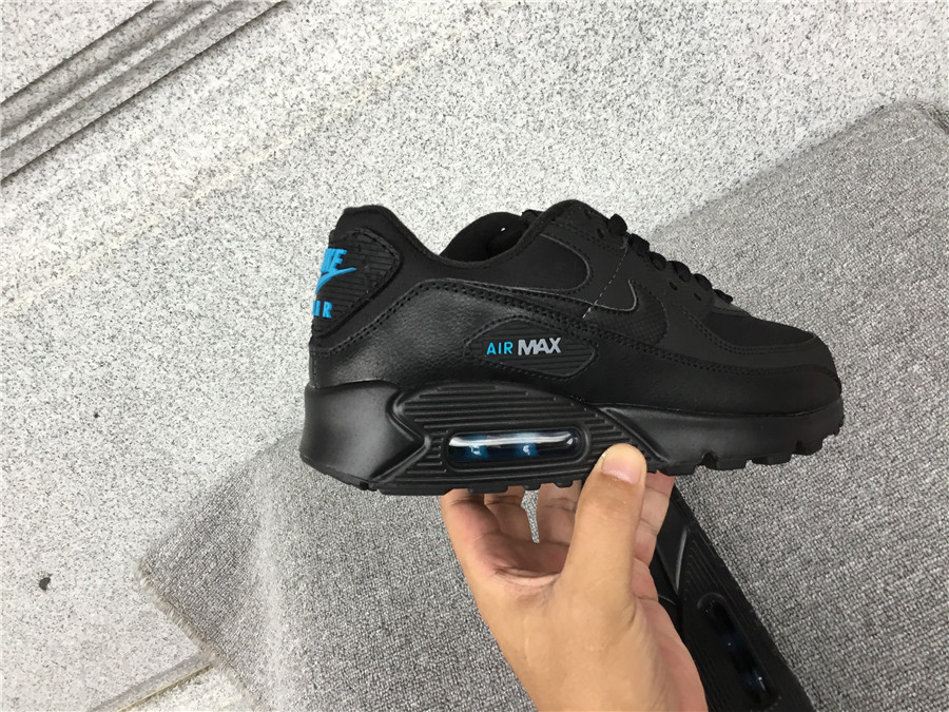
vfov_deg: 45.4
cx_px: 474
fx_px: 850
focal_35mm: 31
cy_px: 356
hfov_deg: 58.4
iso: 32
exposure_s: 1/33
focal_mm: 3.3
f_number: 2.4
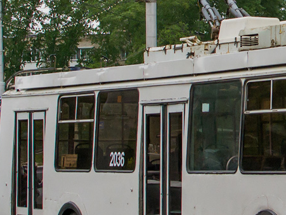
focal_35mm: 134
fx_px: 1109
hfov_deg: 14.4
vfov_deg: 11.0
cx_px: 307
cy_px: 106
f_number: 6.3
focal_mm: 35
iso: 400
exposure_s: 1/1000
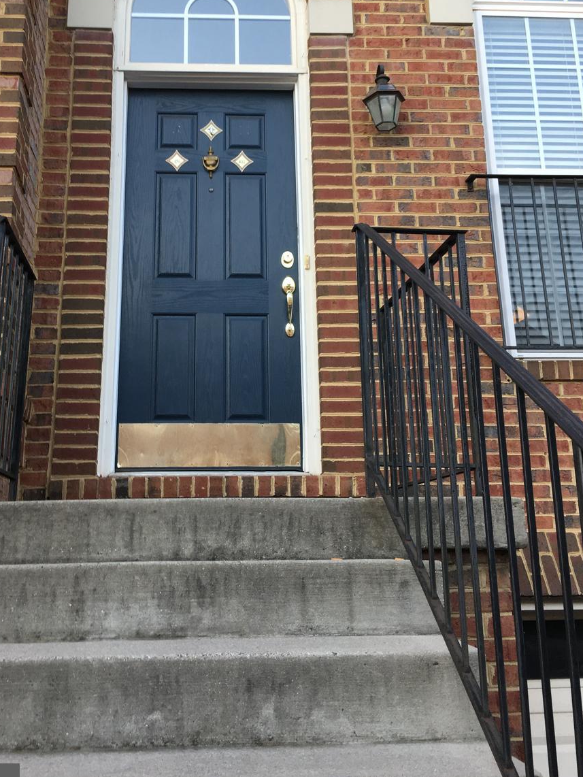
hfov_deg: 36.7
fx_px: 875
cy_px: 297
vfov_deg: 47.5
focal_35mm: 39
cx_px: 241
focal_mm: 4.15
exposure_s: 1/120
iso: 40
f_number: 2.2
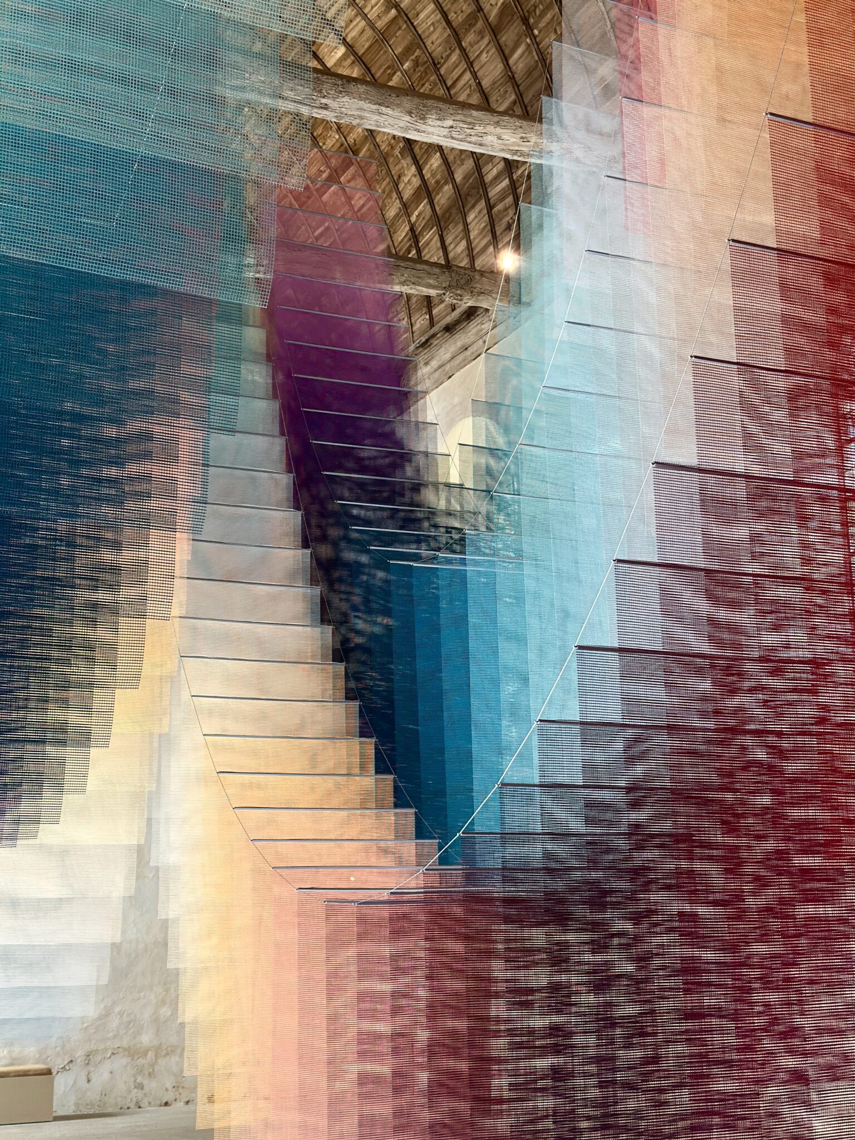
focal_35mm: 48
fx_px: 1581
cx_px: 428
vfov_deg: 39.7
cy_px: 570
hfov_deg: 30.3
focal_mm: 6.86
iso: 160
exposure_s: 1/100
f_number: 1.78
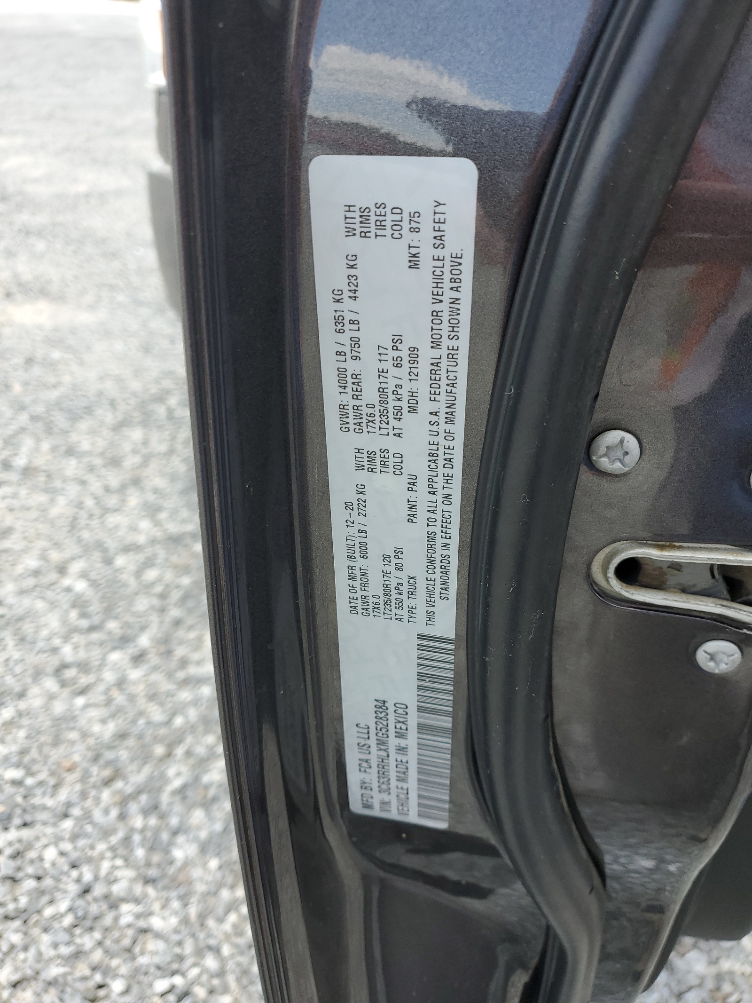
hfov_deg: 53.1
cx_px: 376
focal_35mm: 26
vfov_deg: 67.3
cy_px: 502
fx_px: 753
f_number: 1.5
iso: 50
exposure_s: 1/526
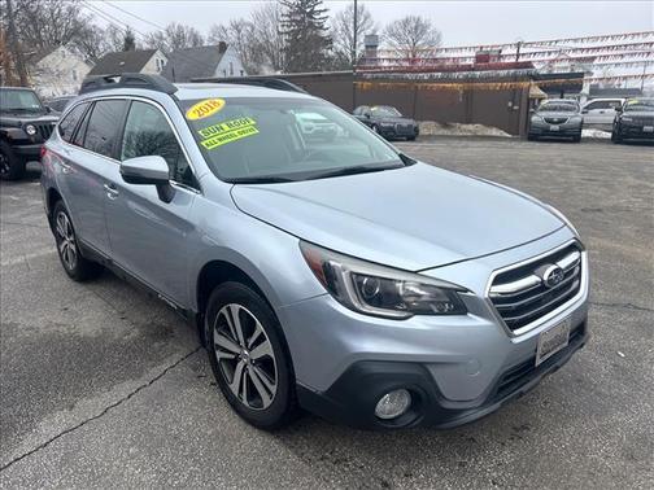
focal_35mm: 26
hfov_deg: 67.3
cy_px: 245
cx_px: 327
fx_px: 491
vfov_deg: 53.1
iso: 50
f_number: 1.5
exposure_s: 1/1048
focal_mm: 5.7
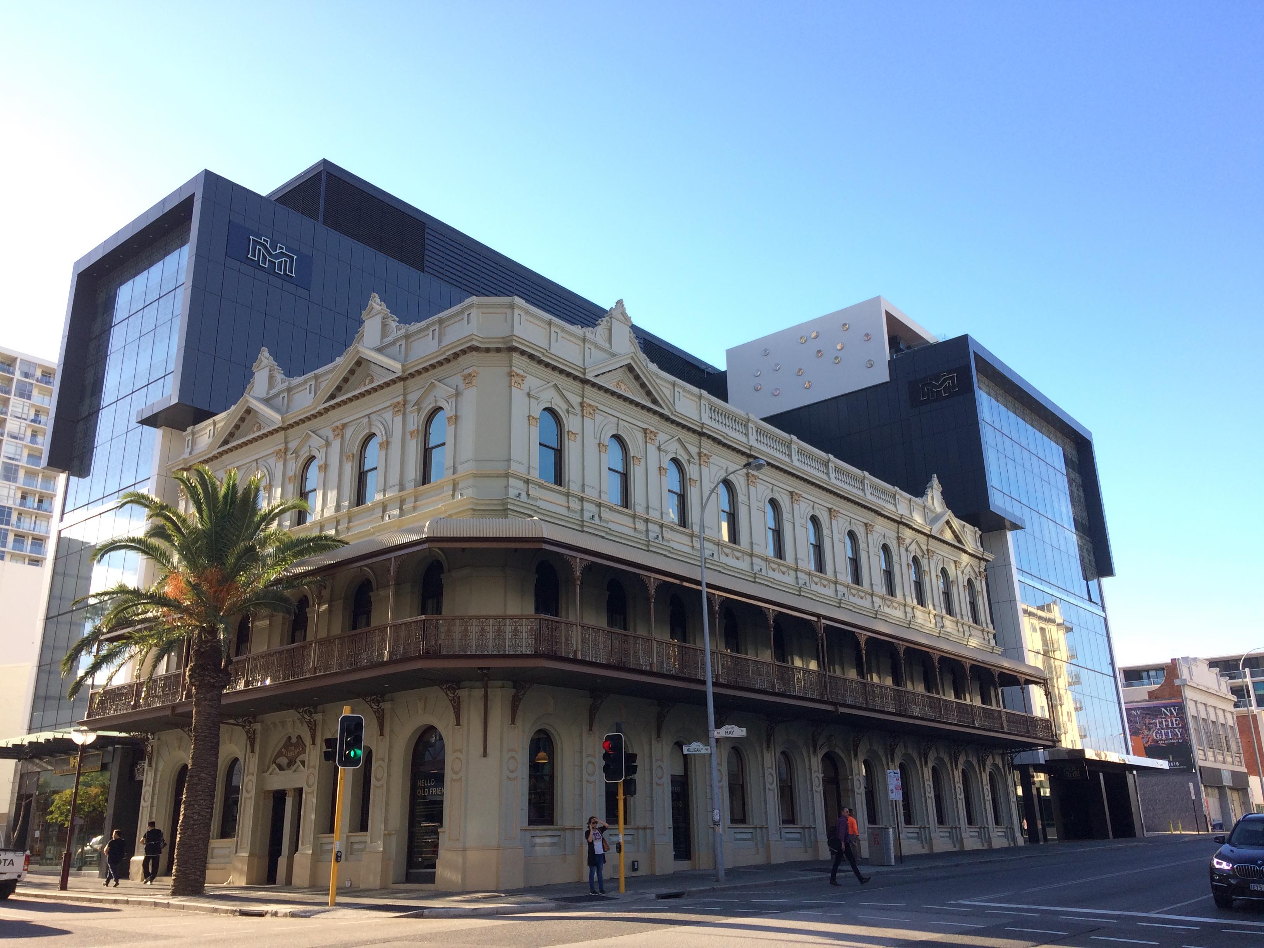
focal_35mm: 29
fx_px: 1059
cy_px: 474
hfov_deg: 61.7
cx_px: 632
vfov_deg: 48.2
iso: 32
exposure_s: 1/394
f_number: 2.2
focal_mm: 4.15
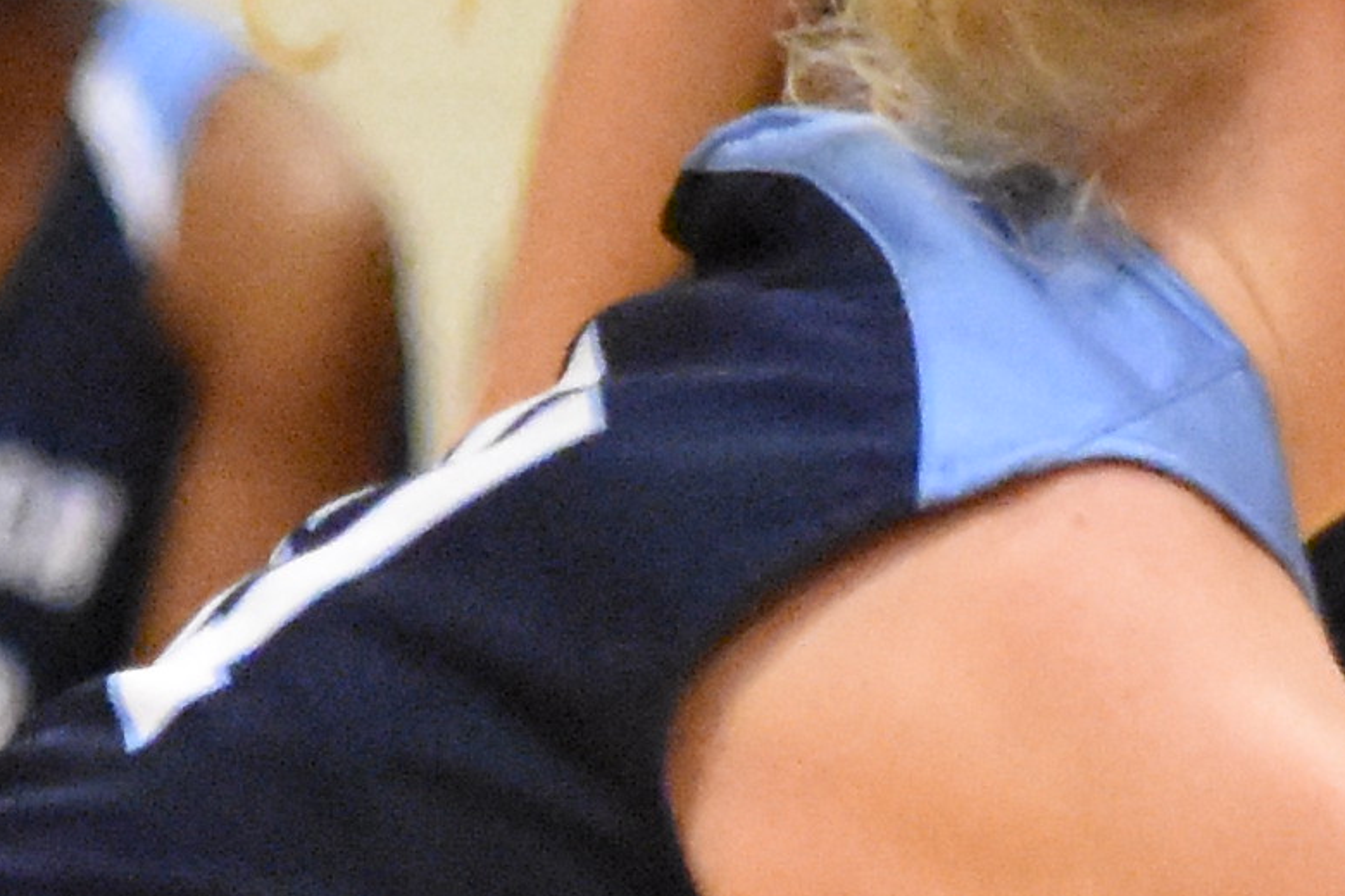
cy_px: 1404
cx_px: 445
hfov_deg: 1.6
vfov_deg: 1.1
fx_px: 47408
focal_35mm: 1269
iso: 10000
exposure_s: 1/1000
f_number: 2.8
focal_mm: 110
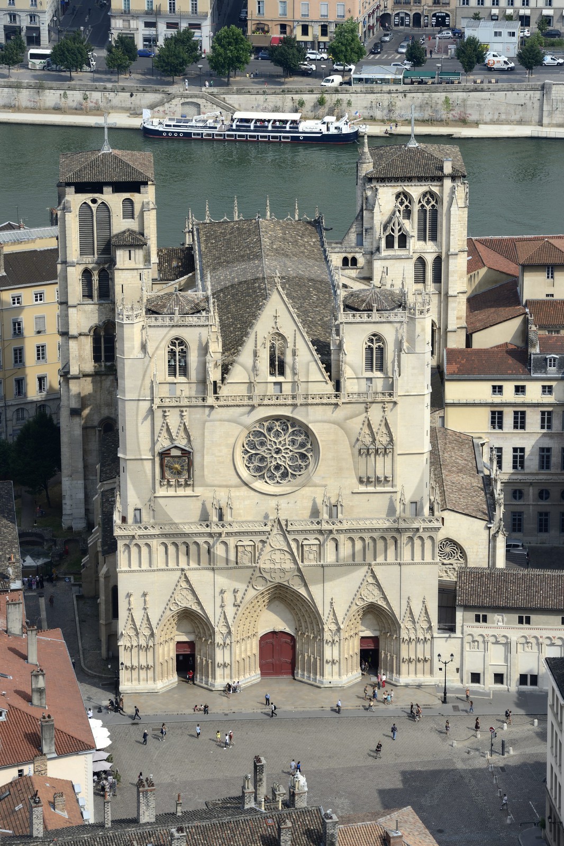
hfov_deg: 10.2
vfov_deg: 15.2
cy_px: 423
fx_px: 3174
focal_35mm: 135
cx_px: 282
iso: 200
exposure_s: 1/320
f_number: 10
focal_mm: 135
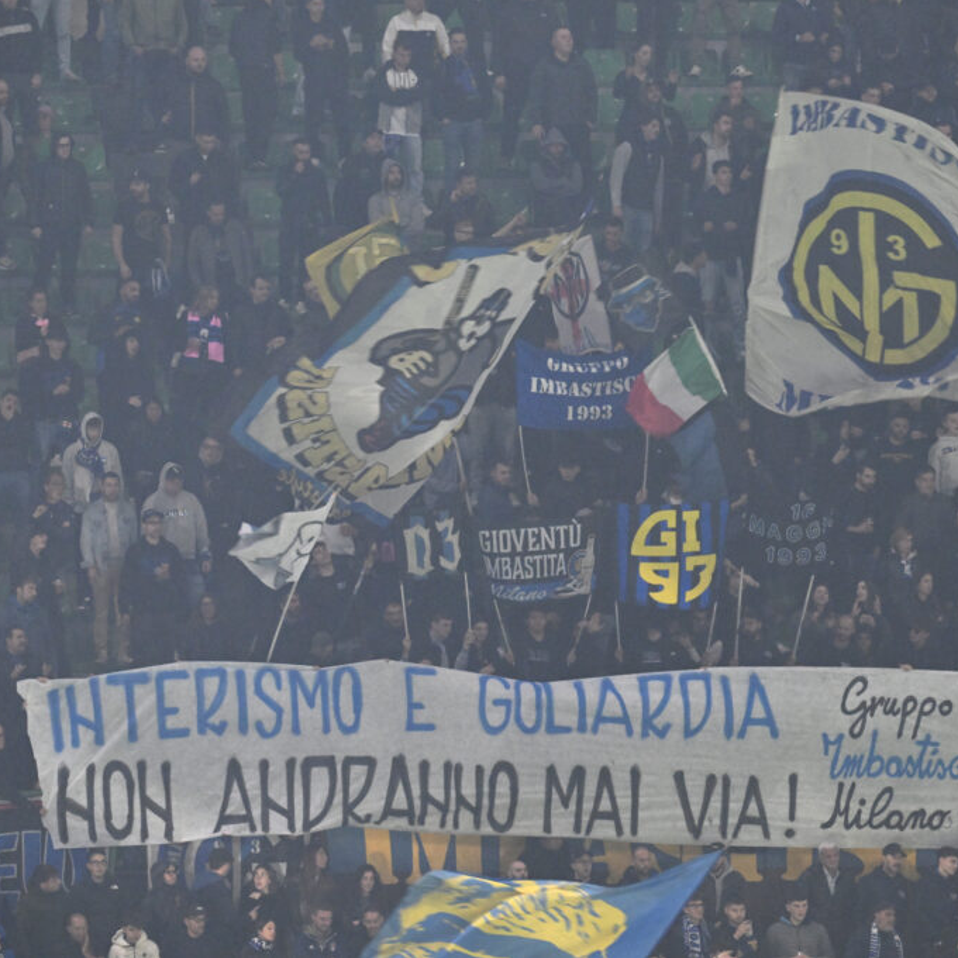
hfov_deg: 2.7
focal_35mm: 640
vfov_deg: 2.7
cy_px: 478
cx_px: 648
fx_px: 20039
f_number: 7.1
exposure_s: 1/125
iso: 4000
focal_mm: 500
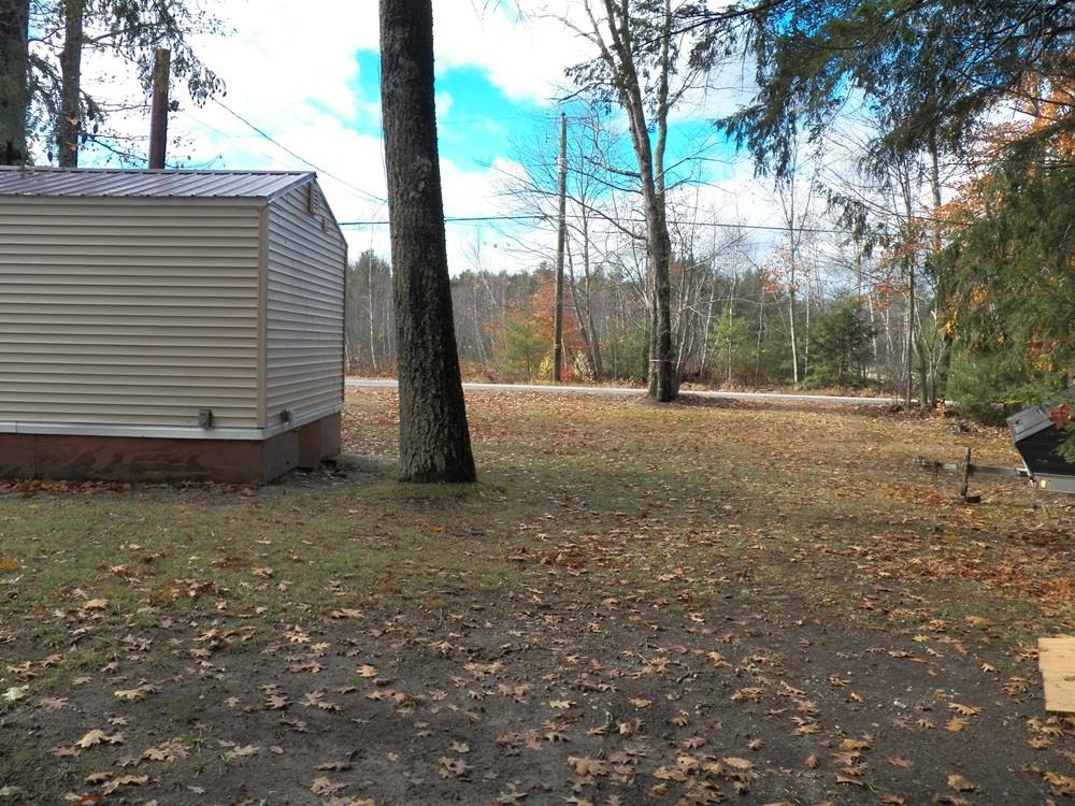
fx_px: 870
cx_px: 538
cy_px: 403
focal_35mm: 28
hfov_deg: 63.4
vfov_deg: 49.7
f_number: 4
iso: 125
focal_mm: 4.9
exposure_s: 1/640
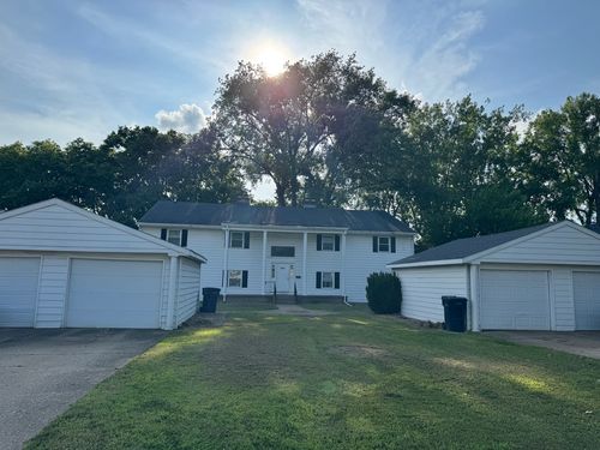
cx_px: 300
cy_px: 225
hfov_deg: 71.6
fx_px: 416
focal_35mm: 24
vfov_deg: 56.8
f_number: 1.78
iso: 80
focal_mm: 6.76
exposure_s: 1/5814
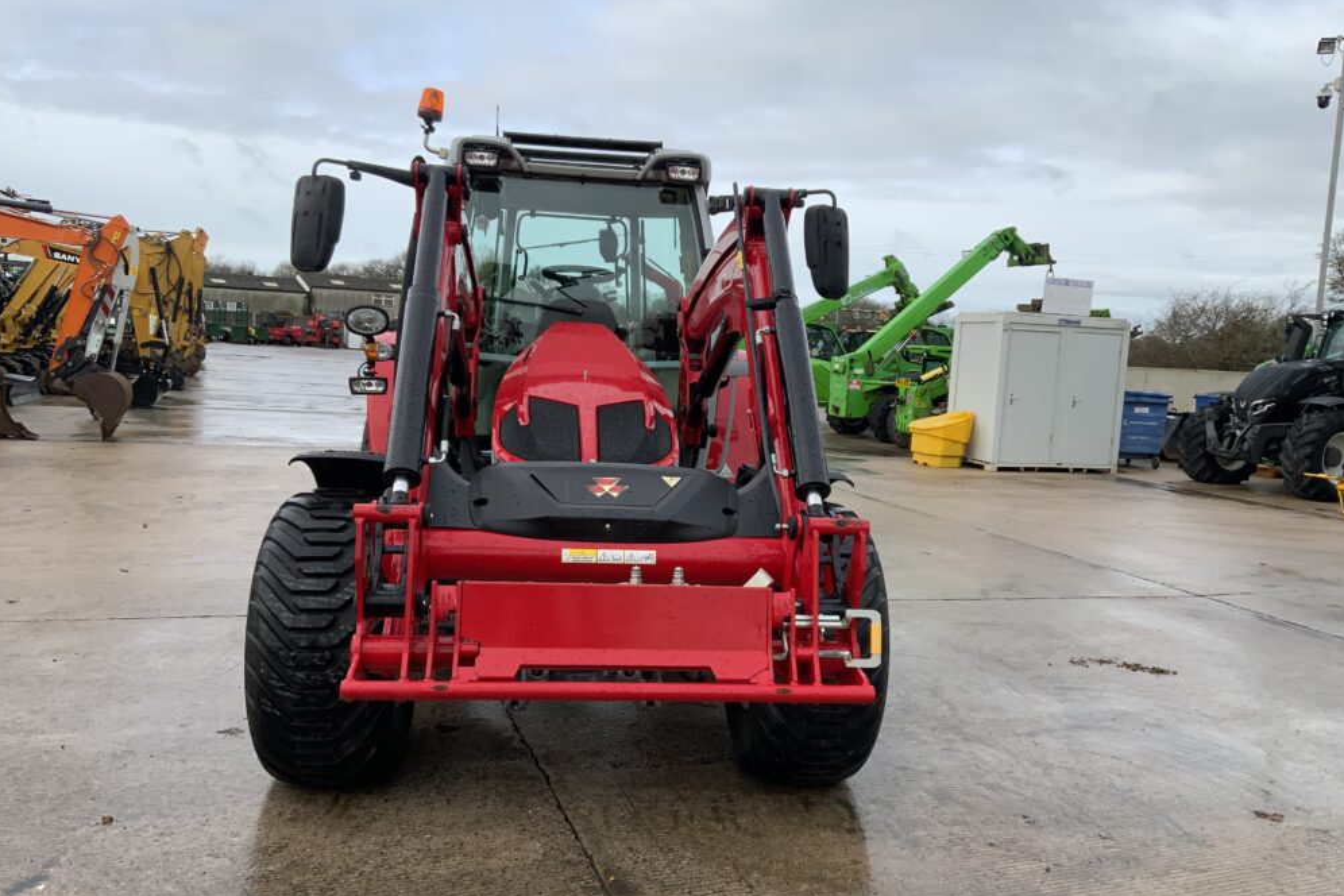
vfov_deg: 42.3
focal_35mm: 31
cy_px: 470
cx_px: 679
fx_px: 1157
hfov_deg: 60.3
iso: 16
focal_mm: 3
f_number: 1.8
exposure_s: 1/657
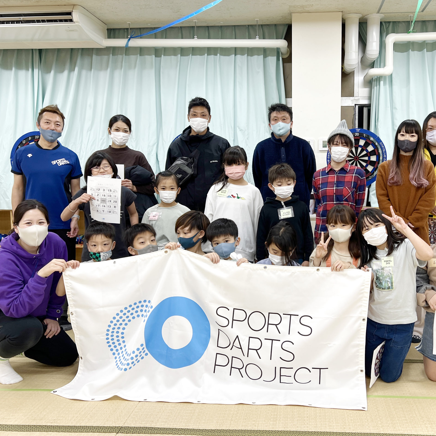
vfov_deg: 52.5
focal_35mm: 31
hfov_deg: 51.6
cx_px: 289
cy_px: 219
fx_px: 442
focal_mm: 5.7
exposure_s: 1/121
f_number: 1.5
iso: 64
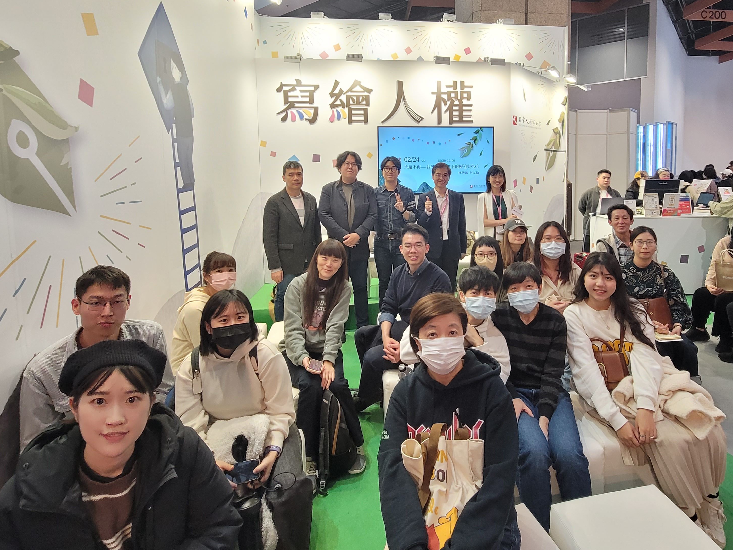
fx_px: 381
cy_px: 199
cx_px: 425
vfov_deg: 70.2
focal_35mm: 18
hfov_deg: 87.1
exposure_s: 1/60
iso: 200
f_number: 2.2
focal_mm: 2.2
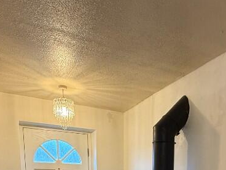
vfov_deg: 29.4
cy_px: 224
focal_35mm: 39
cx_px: 150
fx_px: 255
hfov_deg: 47.1
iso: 320
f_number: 2.2
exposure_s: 1/50
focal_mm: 2.22
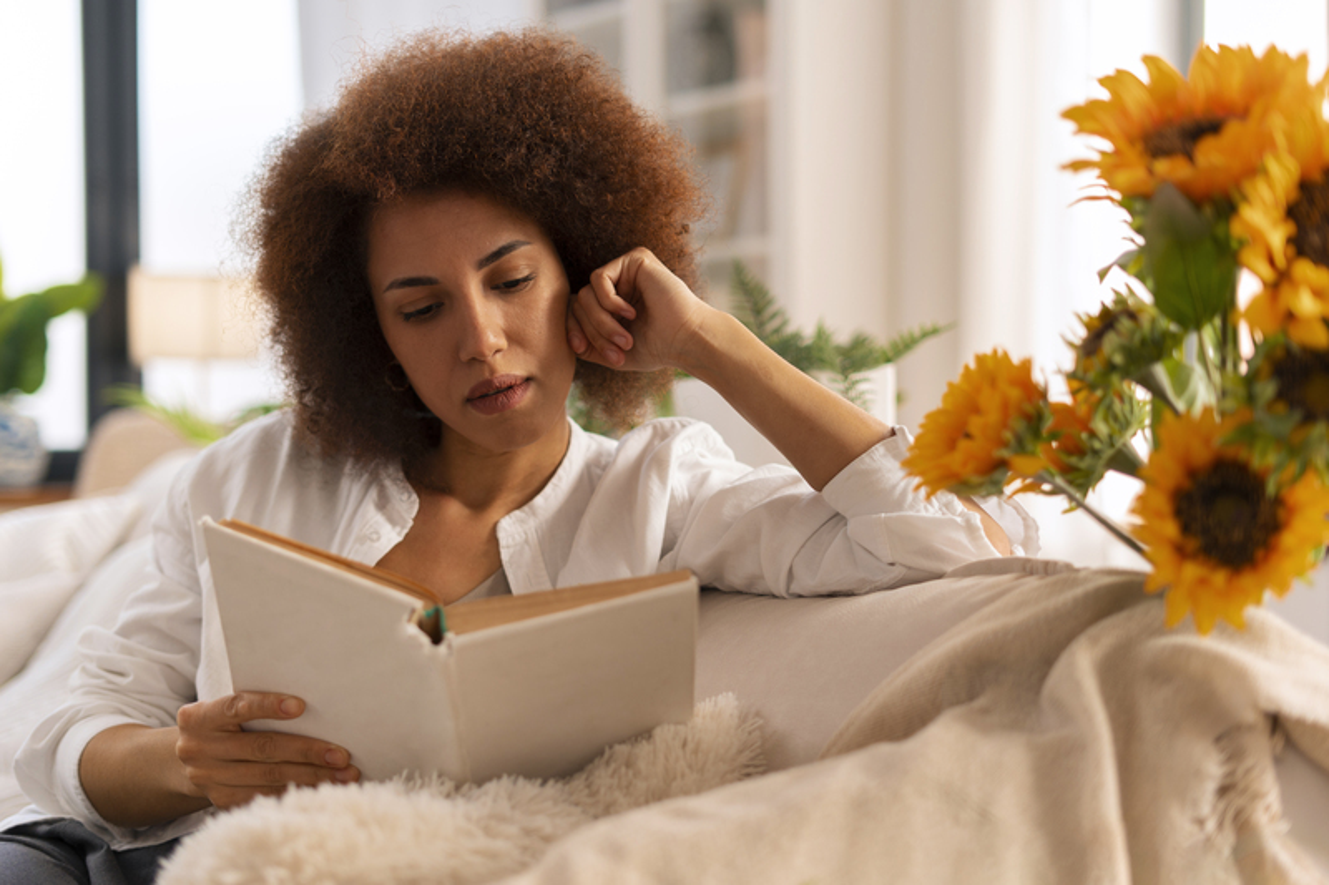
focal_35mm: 50
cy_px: 442
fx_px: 1845
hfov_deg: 39.6
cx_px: 664
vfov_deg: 27.0
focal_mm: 50
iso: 400
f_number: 2.2
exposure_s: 1/160
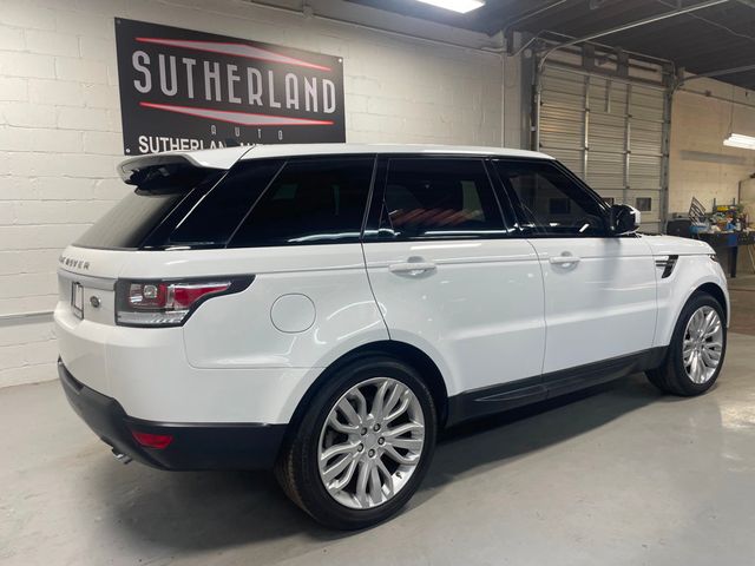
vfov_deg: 53.1
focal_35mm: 26
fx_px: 567
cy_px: 283
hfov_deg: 67.3
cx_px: 378
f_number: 1.6
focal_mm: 4.2
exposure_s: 1/120
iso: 50
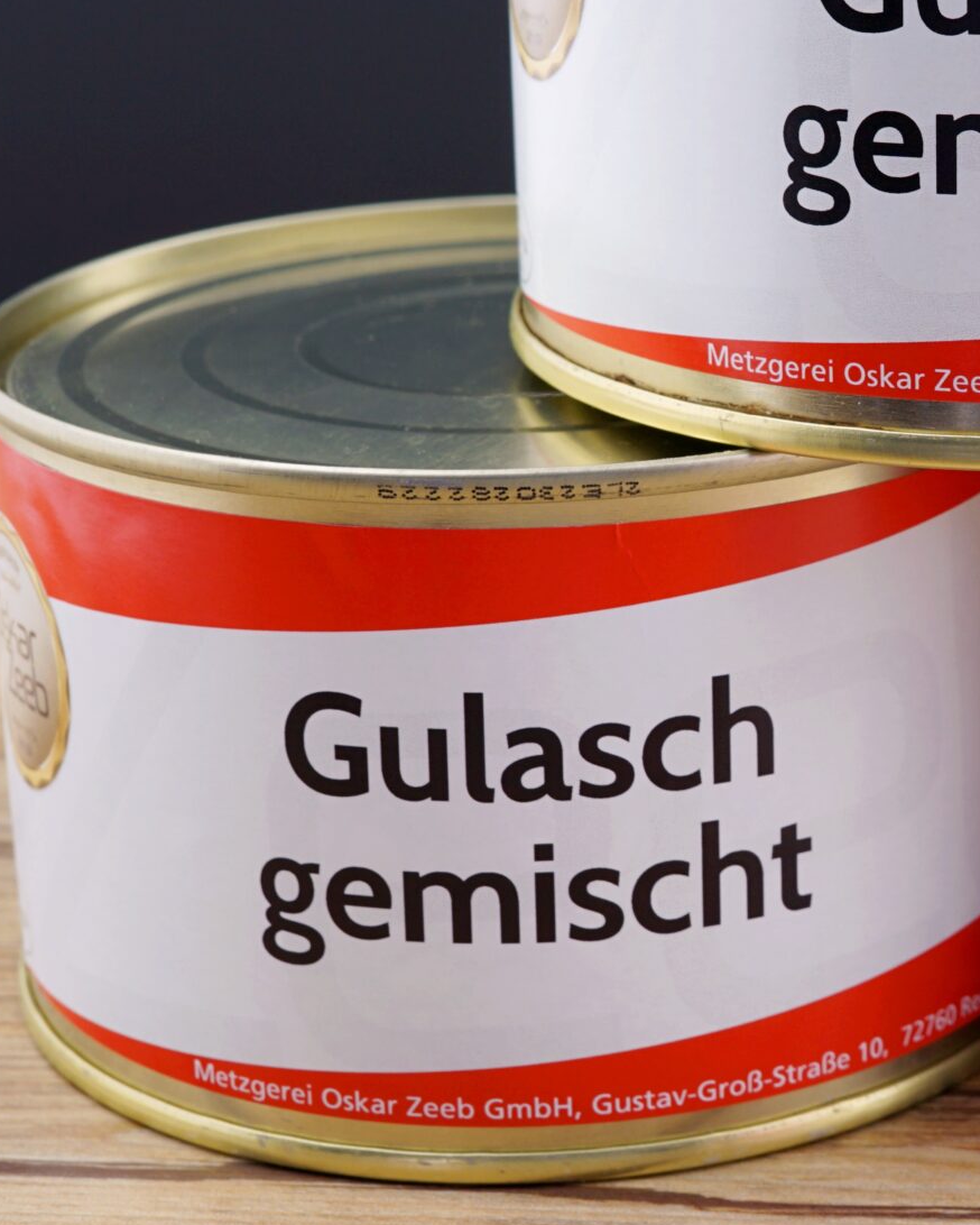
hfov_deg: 15.1
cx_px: 1115
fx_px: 3588
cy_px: 446
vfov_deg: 19.3
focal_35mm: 99
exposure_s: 1/10
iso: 100
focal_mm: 30
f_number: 8
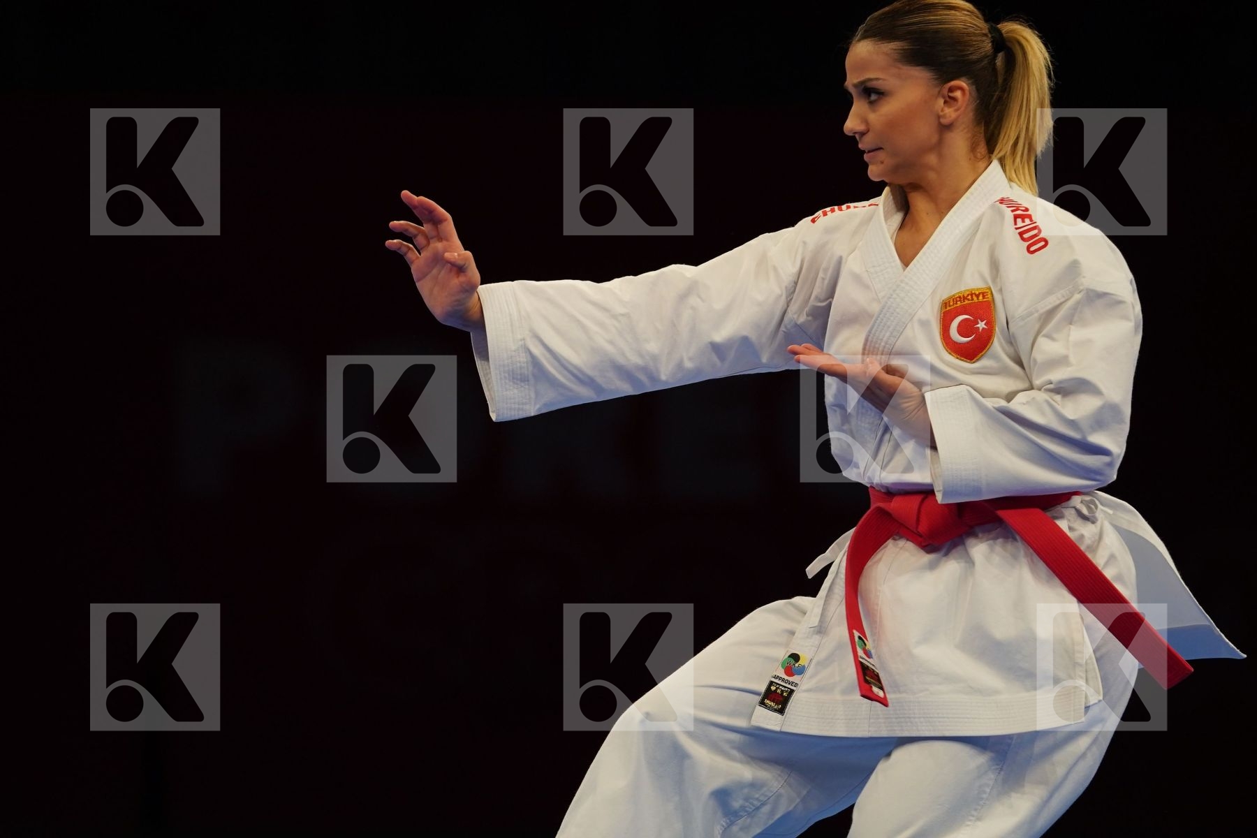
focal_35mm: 288
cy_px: 419
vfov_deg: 4.8
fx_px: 10055
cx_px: 628
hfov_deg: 7.2
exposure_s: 1/500
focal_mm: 192
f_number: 2.8
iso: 800
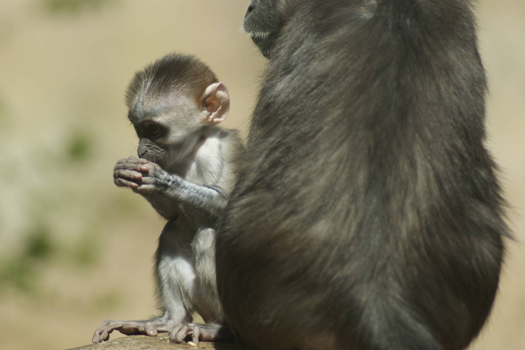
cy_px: 175
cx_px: 262
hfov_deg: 4.6
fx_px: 6559
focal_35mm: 450
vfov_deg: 3.1
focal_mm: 300
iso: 125
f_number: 5.6
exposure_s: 1/500
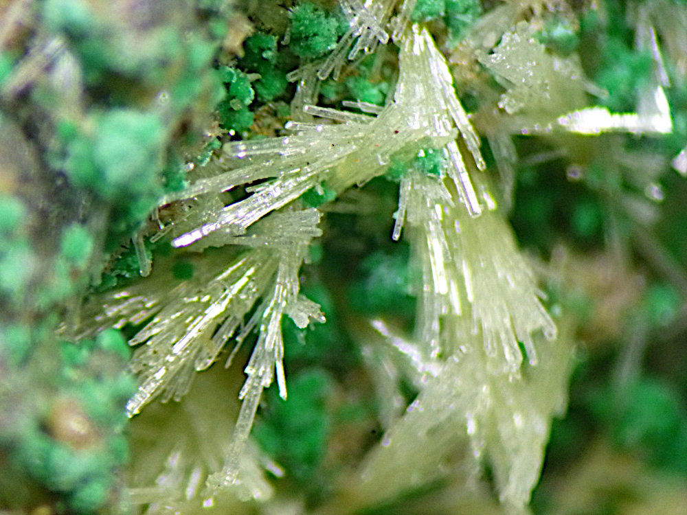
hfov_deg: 19.6
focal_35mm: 100
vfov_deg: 14.8
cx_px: 344
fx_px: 1985
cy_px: 258
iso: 400
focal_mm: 18
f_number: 5.7
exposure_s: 1/100
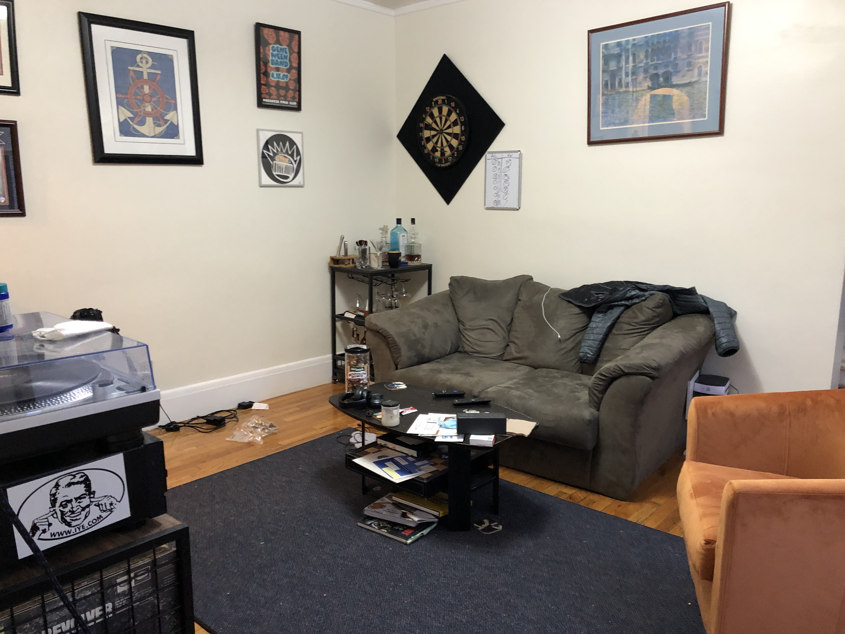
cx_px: 422
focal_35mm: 28
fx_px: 683
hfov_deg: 63.4
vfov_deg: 49.7
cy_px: 317
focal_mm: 4
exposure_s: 1/13
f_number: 1.8
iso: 100
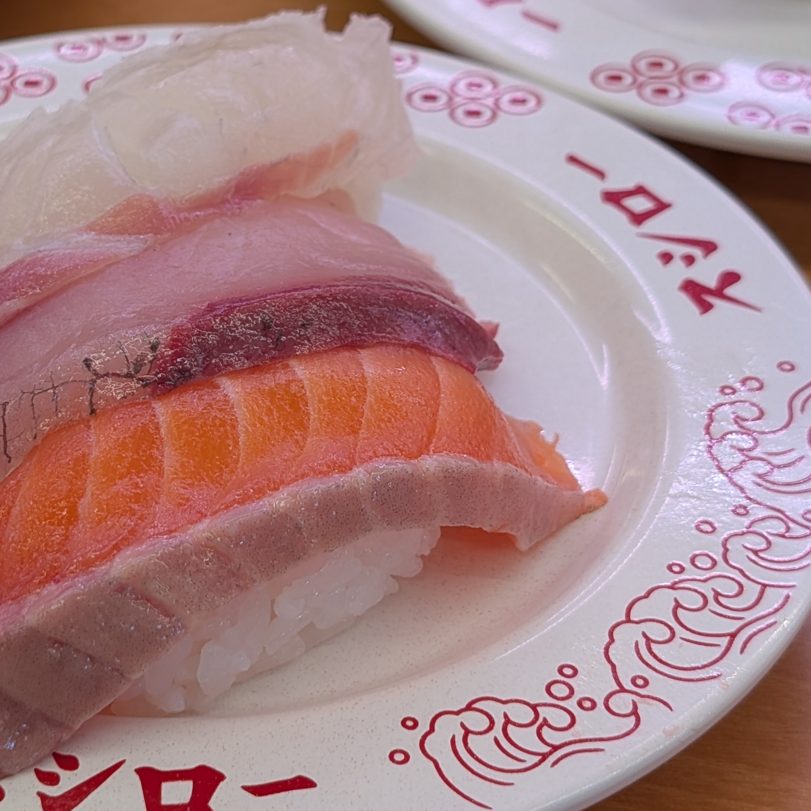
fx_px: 2333
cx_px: 145
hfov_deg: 19.5
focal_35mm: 88
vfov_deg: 19.7
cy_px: 269
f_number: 1.68
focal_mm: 6.9
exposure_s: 1/60.3
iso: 21
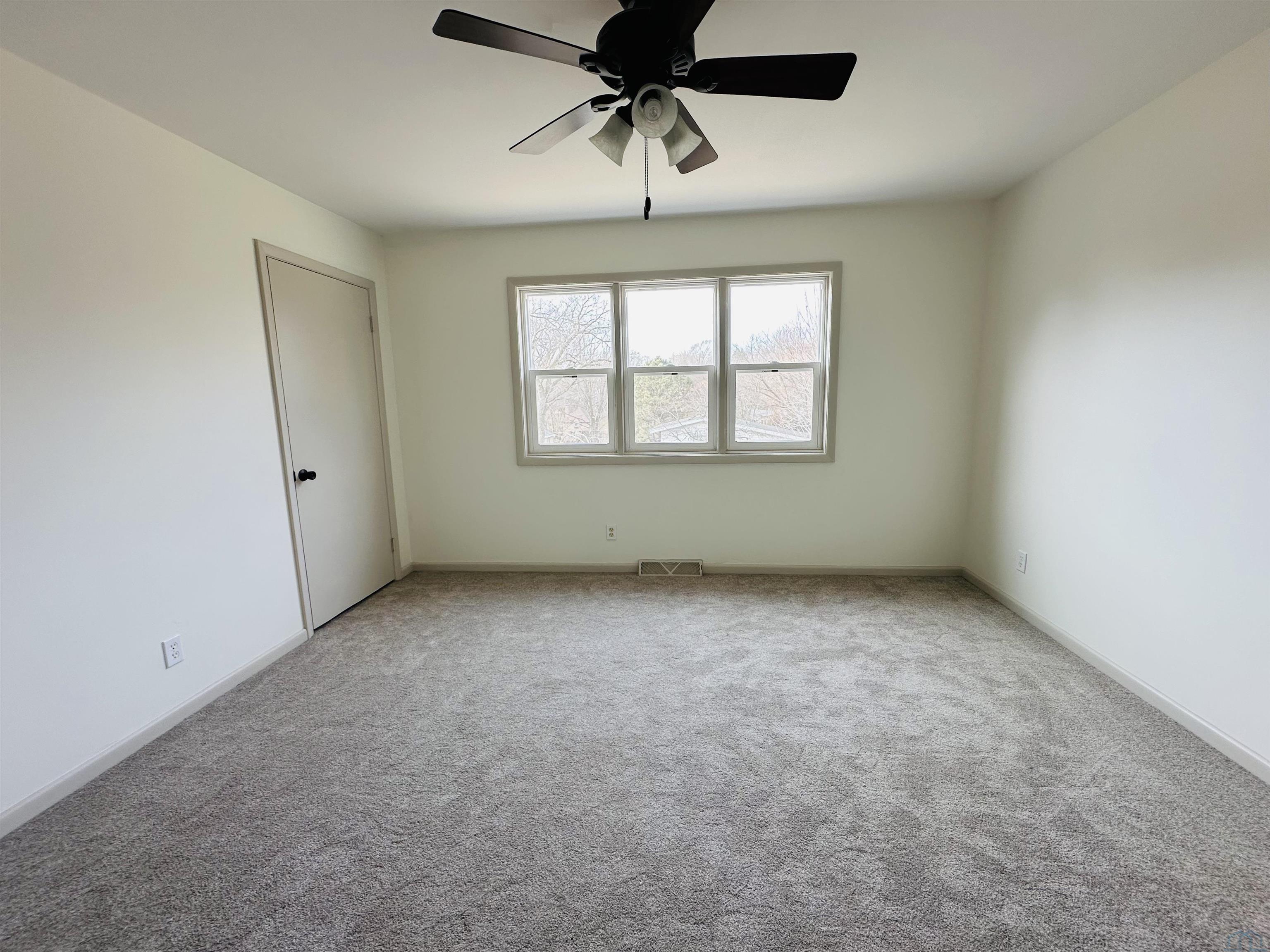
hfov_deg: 102.1
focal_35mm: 14
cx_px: 635
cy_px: 476
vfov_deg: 85.7
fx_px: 514
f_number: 2.2
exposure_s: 1/99
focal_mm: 2.22
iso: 50
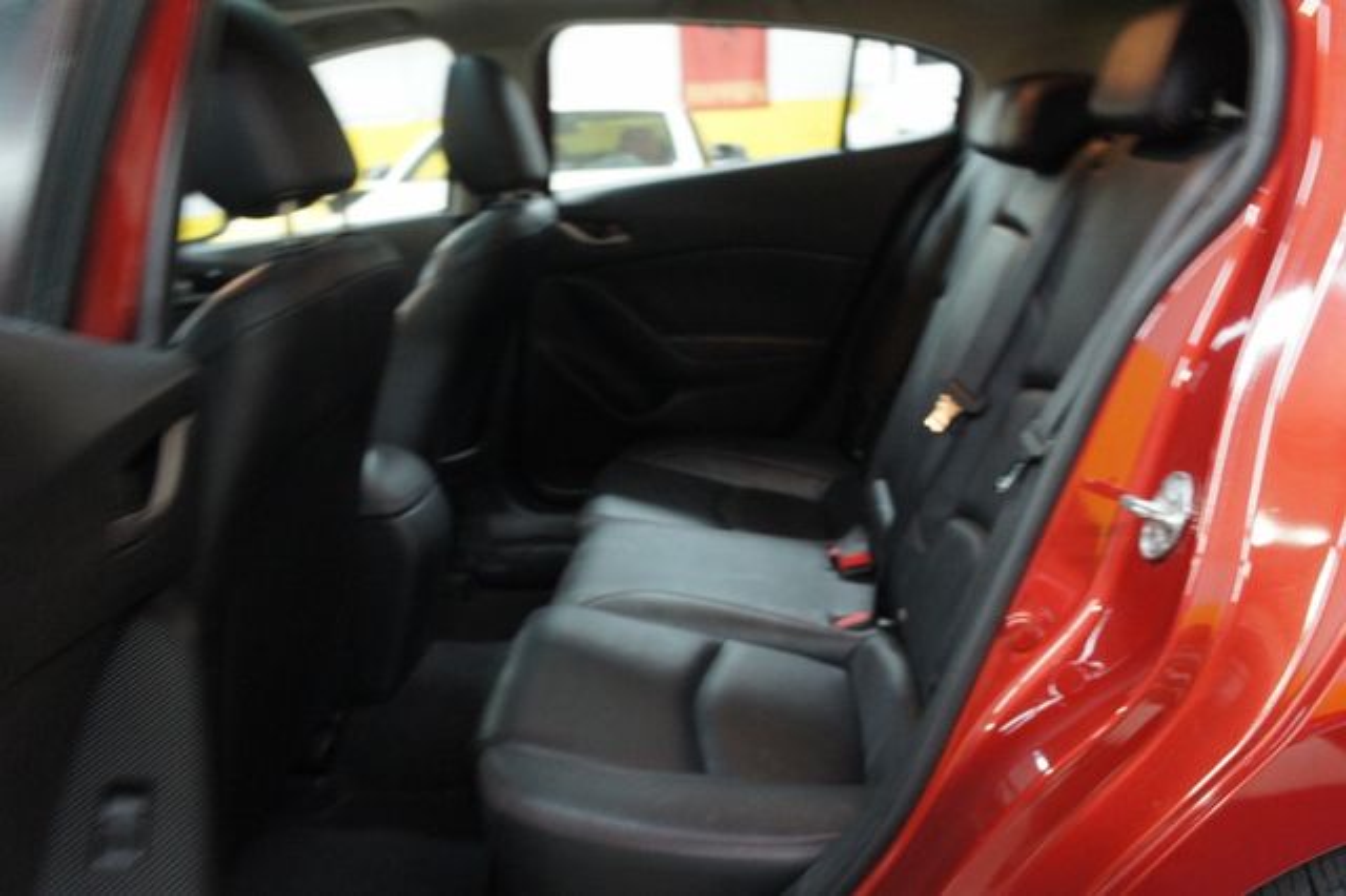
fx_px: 1121
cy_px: 448
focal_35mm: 30
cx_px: 673
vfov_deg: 43.6
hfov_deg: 62.0
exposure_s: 1/30
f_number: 4
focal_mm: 20
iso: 1600
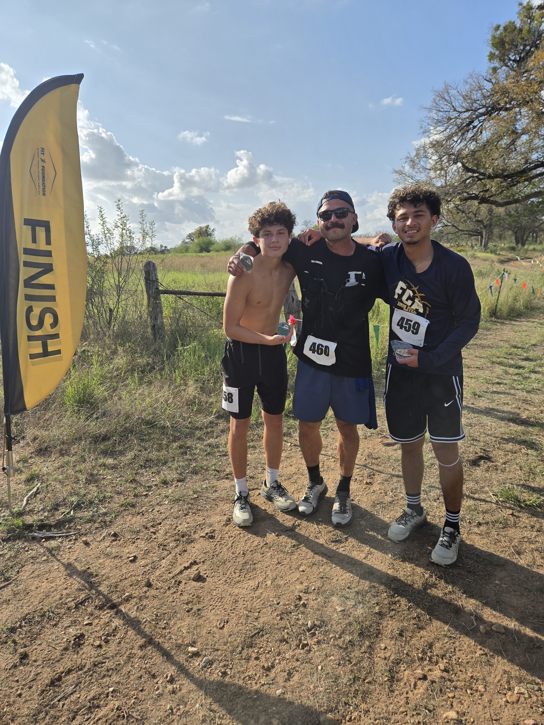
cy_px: 362
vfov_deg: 73.9
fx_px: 482
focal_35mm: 23
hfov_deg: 58.9
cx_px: 272
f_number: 1.8
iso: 25
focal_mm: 5.4
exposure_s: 1/2228
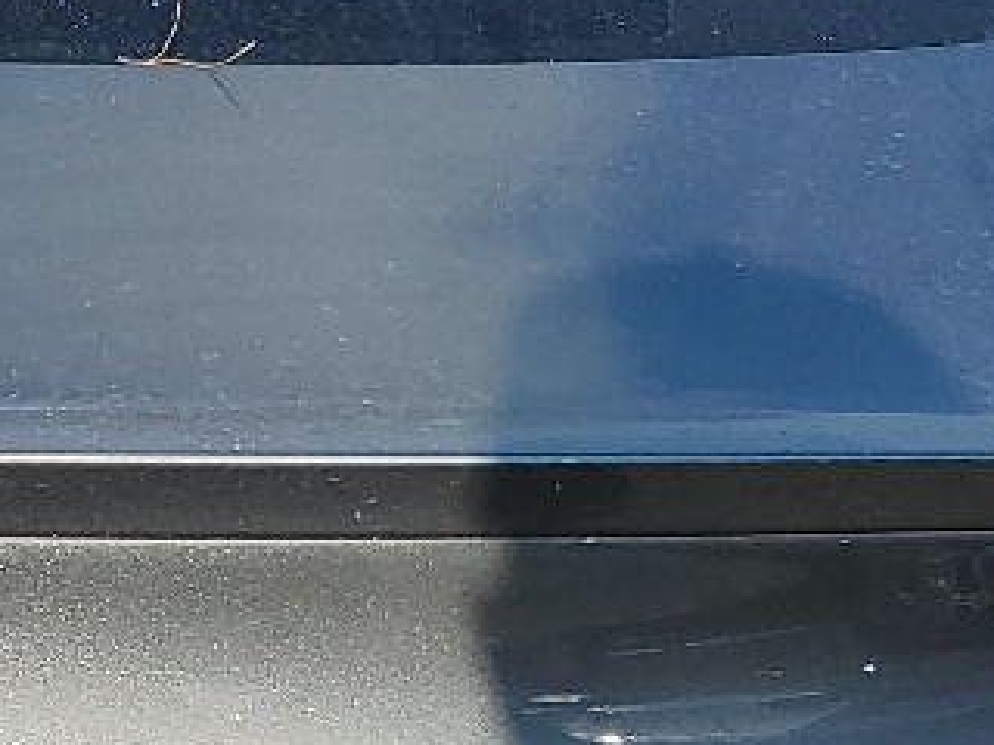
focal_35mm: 130
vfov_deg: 11.3
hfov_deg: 15.0
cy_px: 680
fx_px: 3733
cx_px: 140
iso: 50
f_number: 1.5
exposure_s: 1/3333
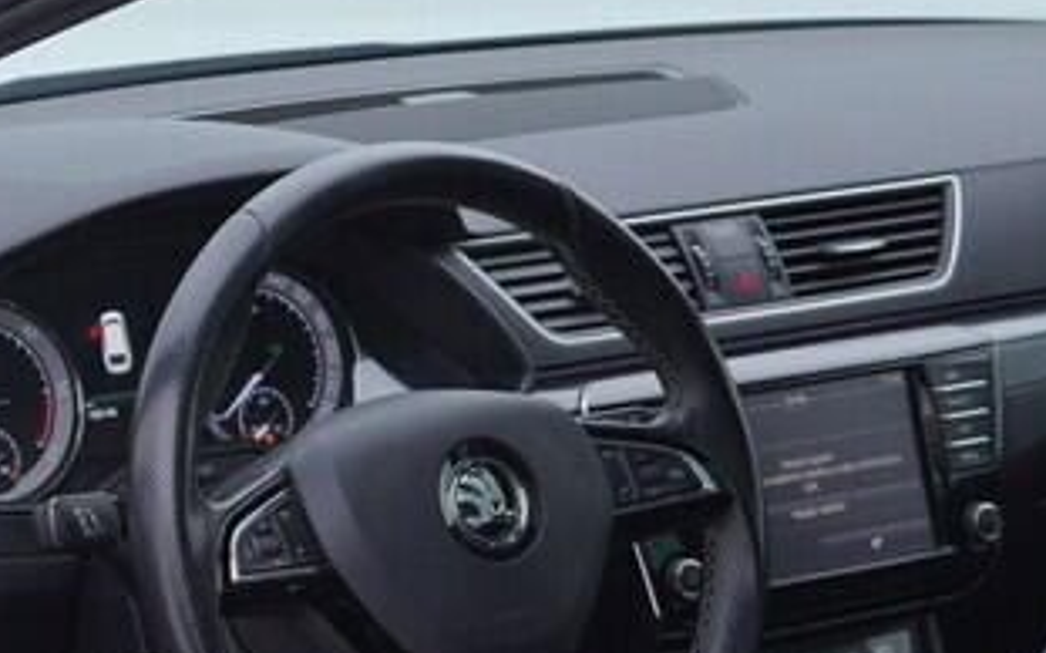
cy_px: 560
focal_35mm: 121
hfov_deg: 16.2
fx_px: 3447
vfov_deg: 10.8
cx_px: -367
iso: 125
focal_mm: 24
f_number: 3.5
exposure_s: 1/60
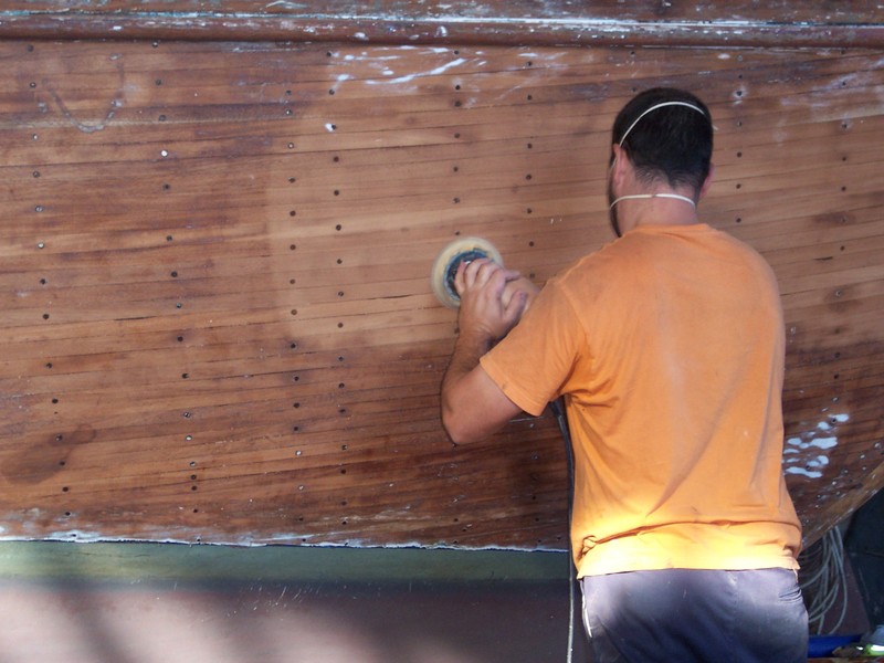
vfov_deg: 19.4
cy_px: 332
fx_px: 1941
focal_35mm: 76
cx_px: 442
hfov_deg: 25.7
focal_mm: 16
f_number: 3.8
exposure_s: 1/60
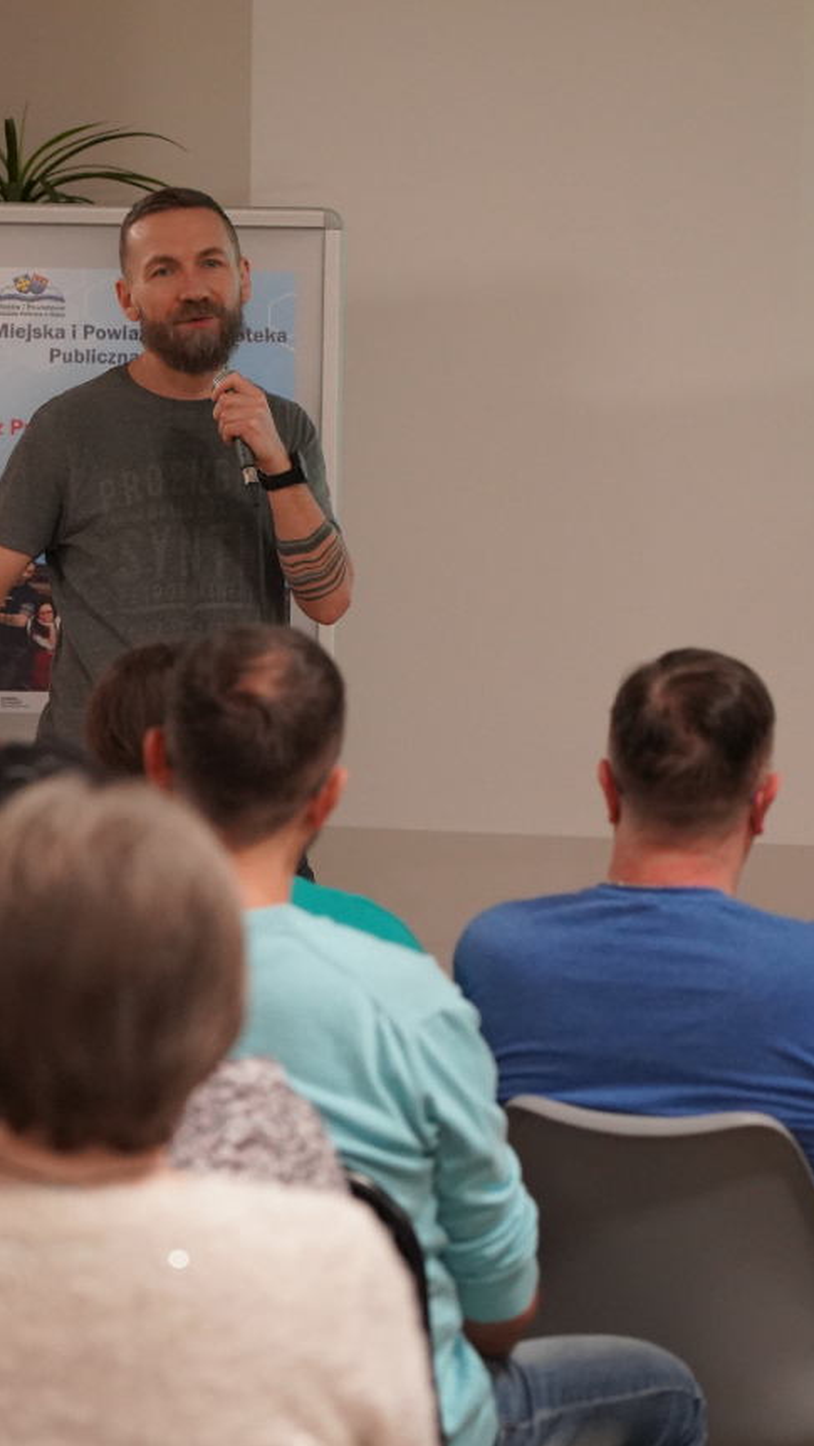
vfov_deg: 13.0
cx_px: 149
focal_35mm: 166
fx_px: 6363
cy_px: 726
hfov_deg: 7.3
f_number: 4
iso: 5000
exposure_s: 1/160
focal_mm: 105
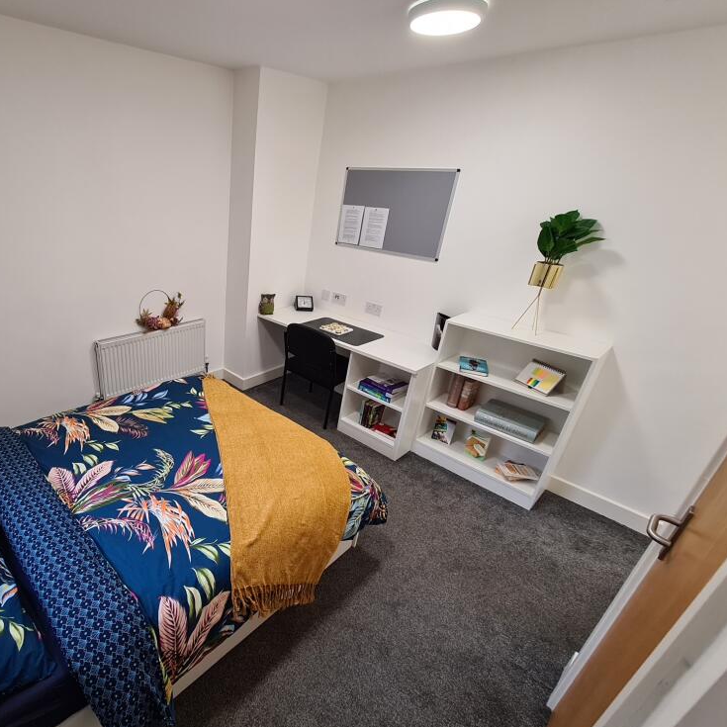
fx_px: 380
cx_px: 227
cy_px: 378
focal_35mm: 16
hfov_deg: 83.6
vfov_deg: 87.4
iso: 250
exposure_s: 1/50
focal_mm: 2.2
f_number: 2.2
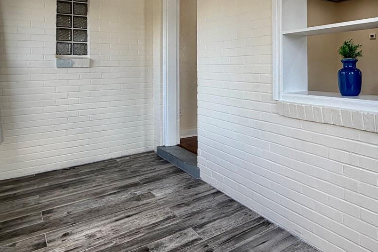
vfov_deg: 43.3
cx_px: 280
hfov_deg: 60.4
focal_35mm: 29
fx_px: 305
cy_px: 57
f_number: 2.2
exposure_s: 1/121
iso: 50
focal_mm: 2.22
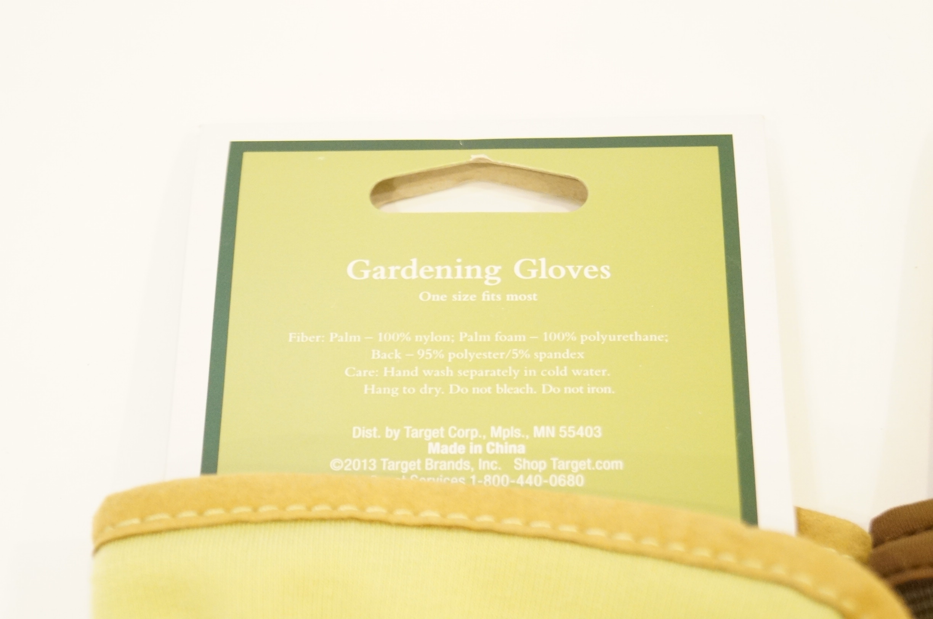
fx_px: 2135
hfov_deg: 24.7
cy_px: 310
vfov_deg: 16.5
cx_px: 466
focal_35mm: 82
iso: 3200
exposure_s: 1/25
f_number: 5.6
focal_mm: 55
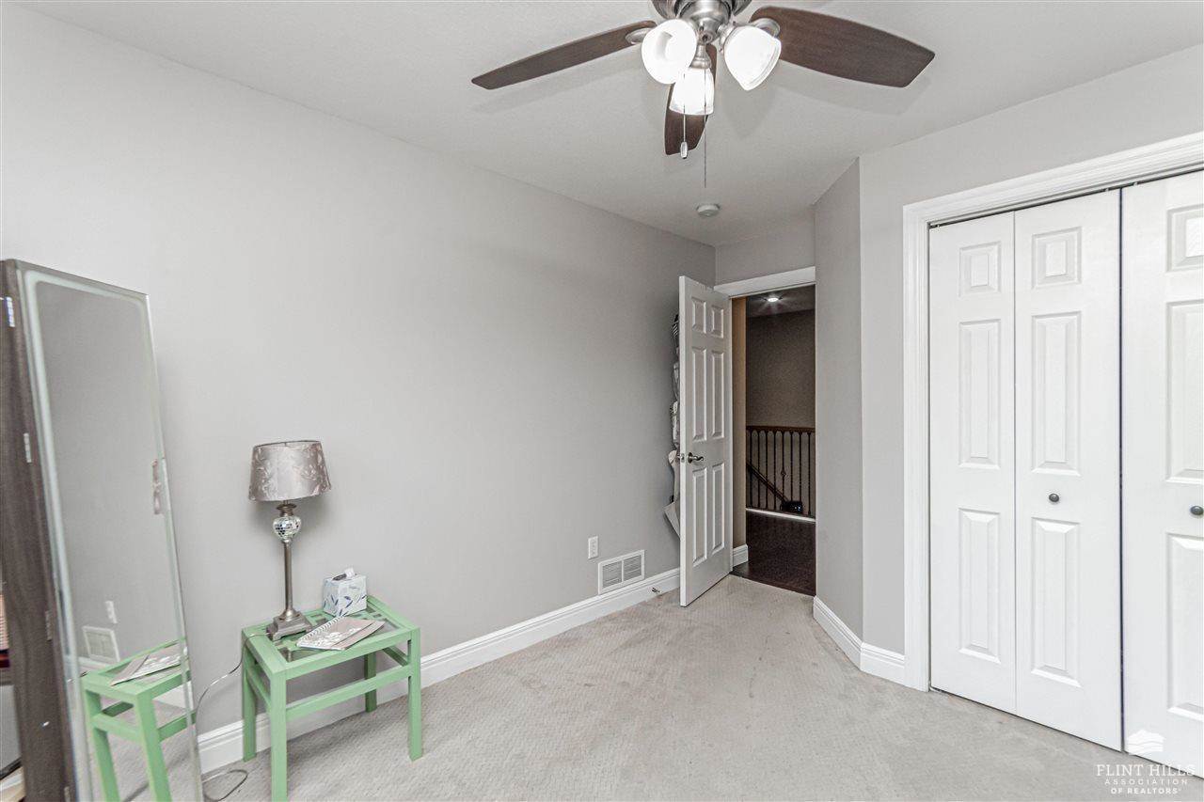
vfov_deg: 77.3
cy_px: 401
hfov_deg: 100.4
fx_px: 502
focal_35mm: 15
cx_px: 602
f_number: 14
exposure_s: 1/60
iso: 2500
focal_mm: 10
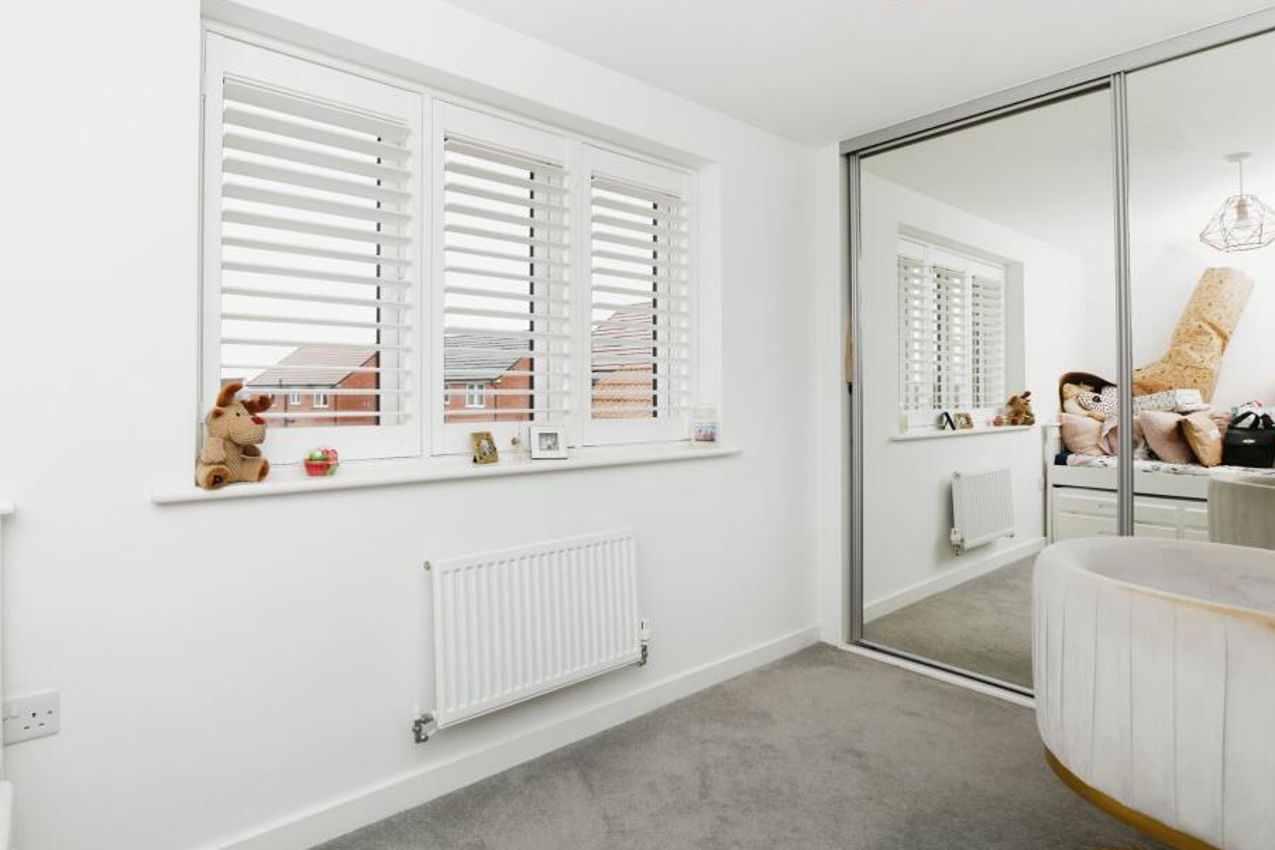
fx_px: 602
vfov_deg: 70.3
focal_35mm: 17
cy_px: 387
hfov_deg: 93.1
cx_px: 588
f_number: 10
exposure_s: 1/60
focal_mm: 15
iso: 800
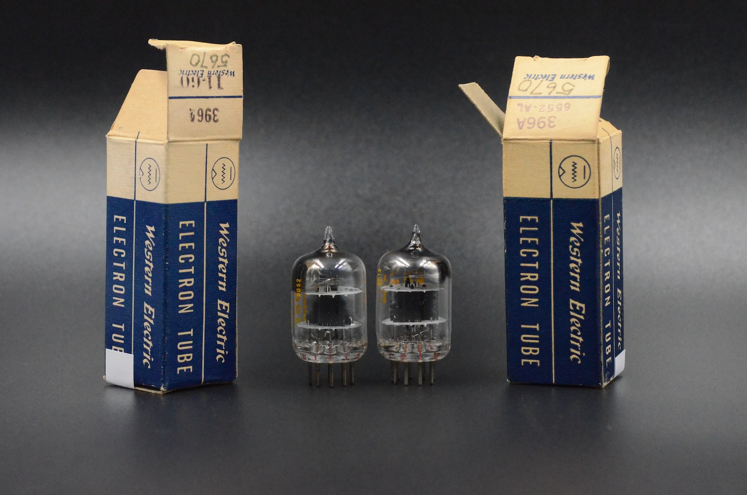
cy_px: 248
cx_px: 374
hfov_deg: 21.0
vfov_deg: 14.0
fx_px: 2019
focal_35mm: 98
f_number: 9
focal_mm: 65
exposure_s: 1/1250
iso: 6400
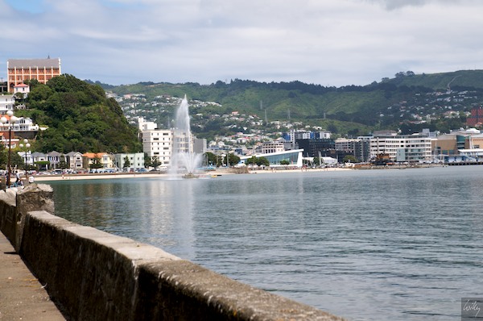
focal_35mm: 93
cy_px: 160
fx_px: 1246
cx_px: 242
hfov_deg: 21.9
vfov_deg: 14.7
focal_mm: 62
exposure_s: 1/500
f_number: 11
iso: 320
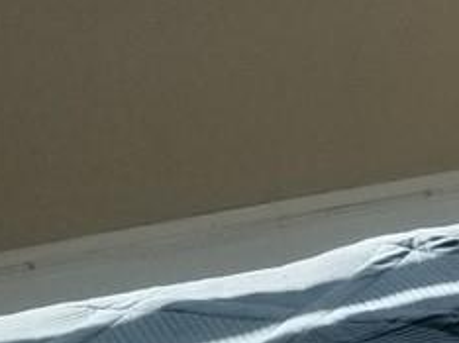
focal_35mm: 178
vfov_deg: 8.2
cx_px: 1401
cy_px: -80
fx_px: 2358
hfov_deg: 8.9
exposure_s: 1/1253
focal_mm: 4.3
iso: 50
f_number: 1.7
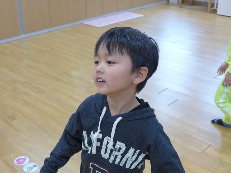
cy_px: 86
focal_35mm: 50
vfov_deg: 29.1
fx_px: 334
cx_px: 116
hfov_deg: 38.2
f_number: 1.9
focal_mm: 9.8
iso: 640
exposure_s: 1/320
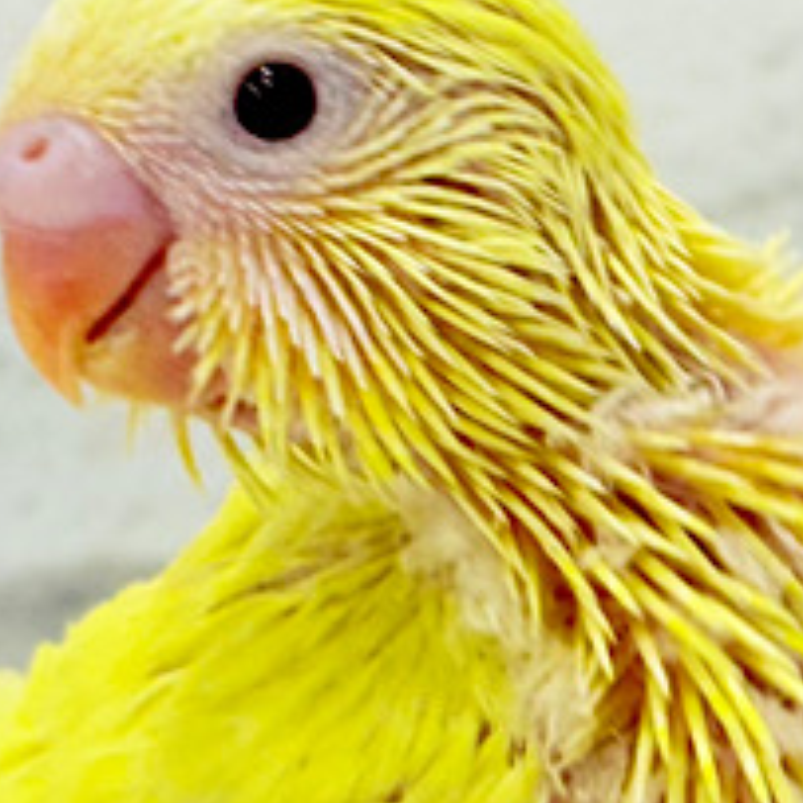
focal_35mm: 145
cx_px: 380
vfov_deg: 12.0
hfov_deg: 12.0
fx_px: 3805
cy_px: 526
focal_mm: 5.96
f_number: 1.6
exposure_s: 1/50
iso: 32
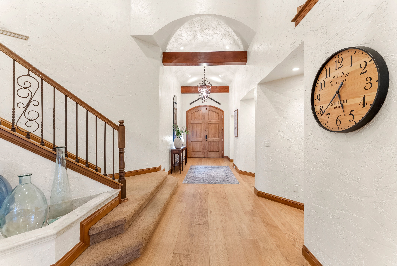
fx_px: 154
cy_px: 133
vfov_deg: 81.3
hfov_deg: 104.2
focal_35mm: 14
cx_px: 198
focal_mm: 14
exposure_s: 1/1.25
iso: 250
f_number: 6.3
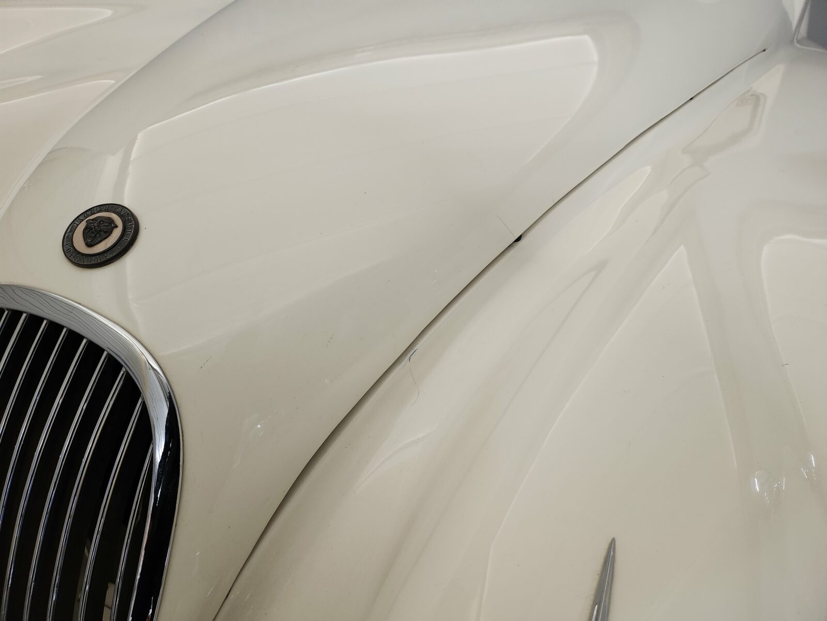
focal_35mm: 24
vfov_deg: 56.8
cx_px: 414
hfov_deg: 71.6
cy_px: 310
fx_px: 573
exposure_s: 1/50
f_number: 1.8
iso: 500
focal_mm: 5
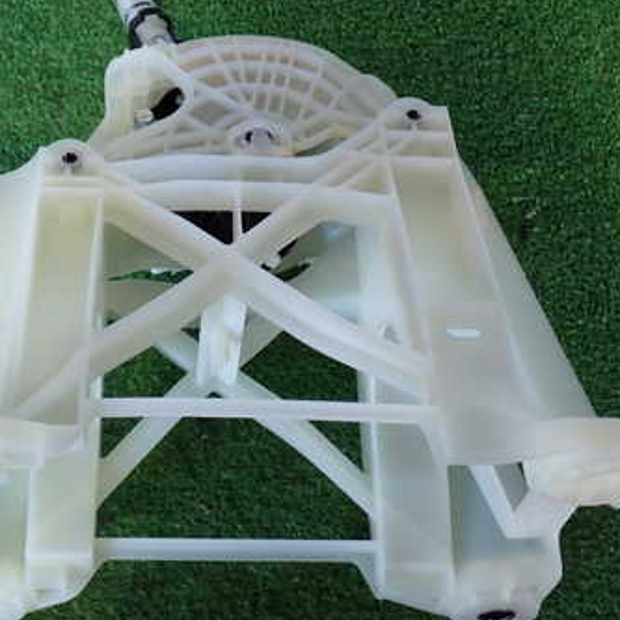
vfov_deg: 33.4
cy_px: 274
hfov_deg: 33.2
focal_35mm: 51
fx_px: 1033
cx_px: 216
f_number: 2.4
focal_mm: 5.79
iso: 200
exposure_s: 1/60
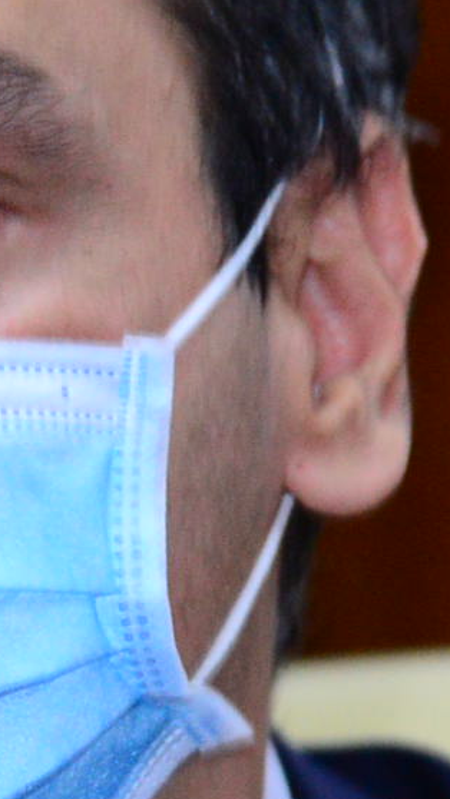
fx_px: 14378
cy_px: 735
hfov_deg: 1.8
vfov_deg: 3.2
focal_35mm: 678
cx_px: -42
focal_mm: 120
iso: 2500
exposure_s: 1/80
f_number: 4.5
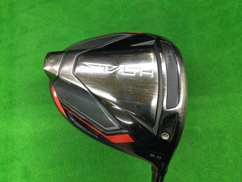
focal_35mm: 31
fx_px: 217
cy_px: 91
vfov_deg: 45.4
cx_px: 121
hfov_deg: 58.4
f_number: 2.4
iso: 160
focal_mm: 3.3
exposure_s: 1/30
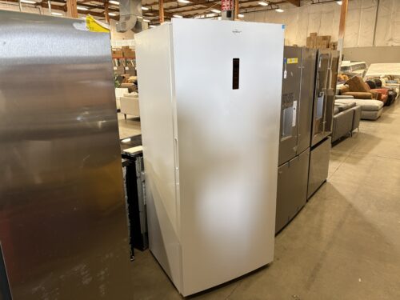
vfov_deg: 53.1
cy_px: 150
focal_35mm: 26
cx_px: 200
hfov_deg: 67.3
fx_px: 300
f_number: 1.6
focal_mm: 5.96
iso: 160
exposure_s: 1/60
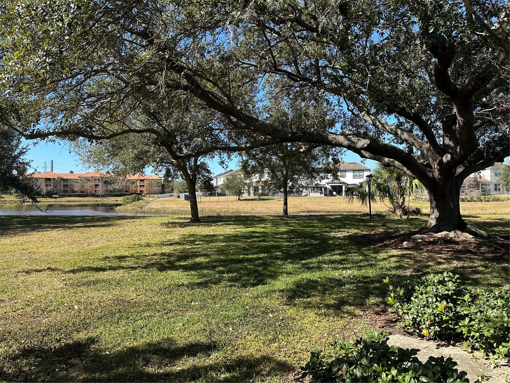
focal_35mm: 24
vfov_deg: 56.8
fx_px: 354
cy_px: 192
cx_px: 255
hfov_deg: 71.6
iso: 80
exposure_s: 1/1812
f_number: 1.78
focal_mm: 6.86
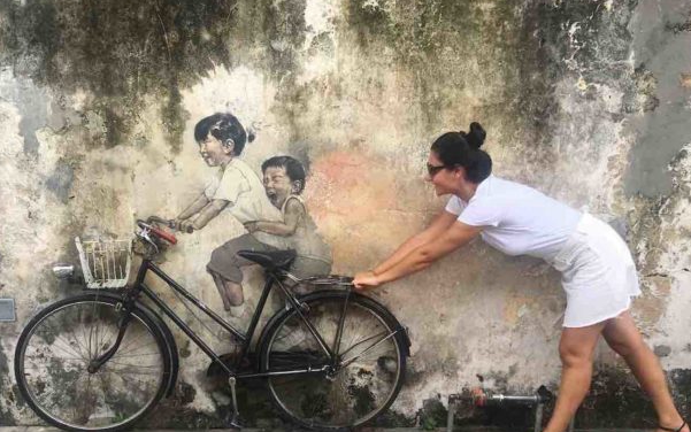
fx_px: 640
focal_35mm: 34
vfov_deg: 37.1
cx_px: 336
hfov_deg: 56.7
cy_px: 273
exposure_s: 1/460
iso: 25
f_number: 2.2
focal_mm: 4.15
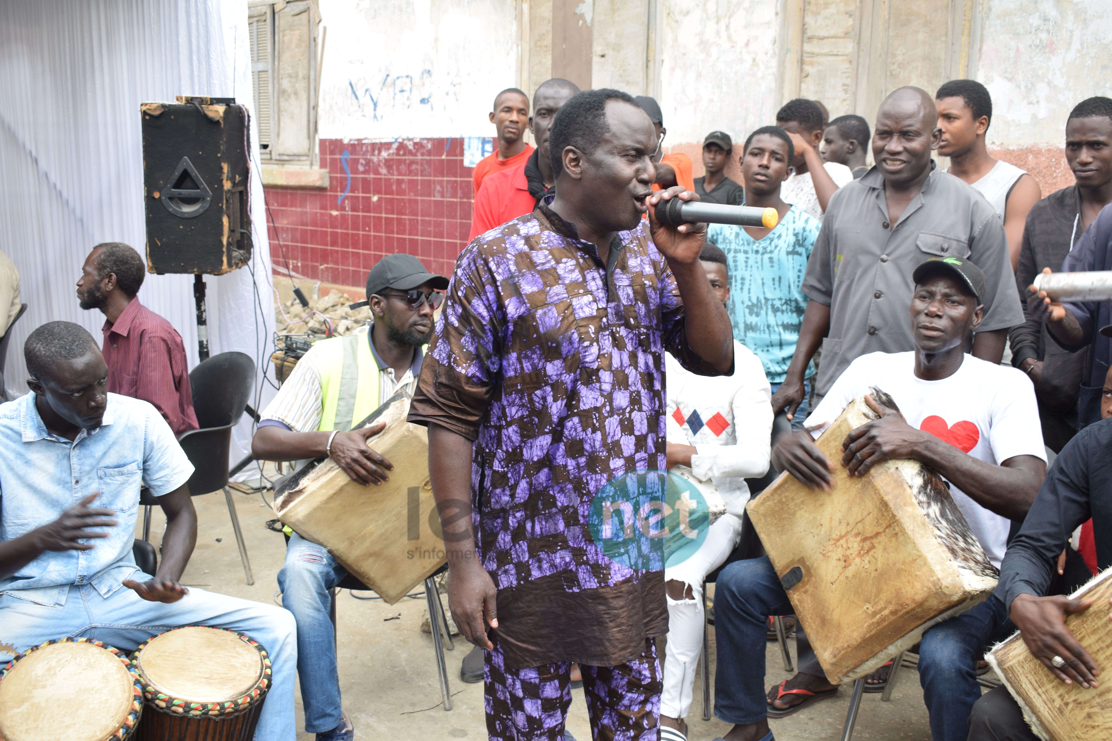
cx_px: 556
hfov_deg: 53.1
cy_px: 370
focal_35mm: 36
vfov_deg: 36.9
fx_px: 1112
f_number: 5.6
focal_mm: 24
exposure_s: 1/100
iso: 100
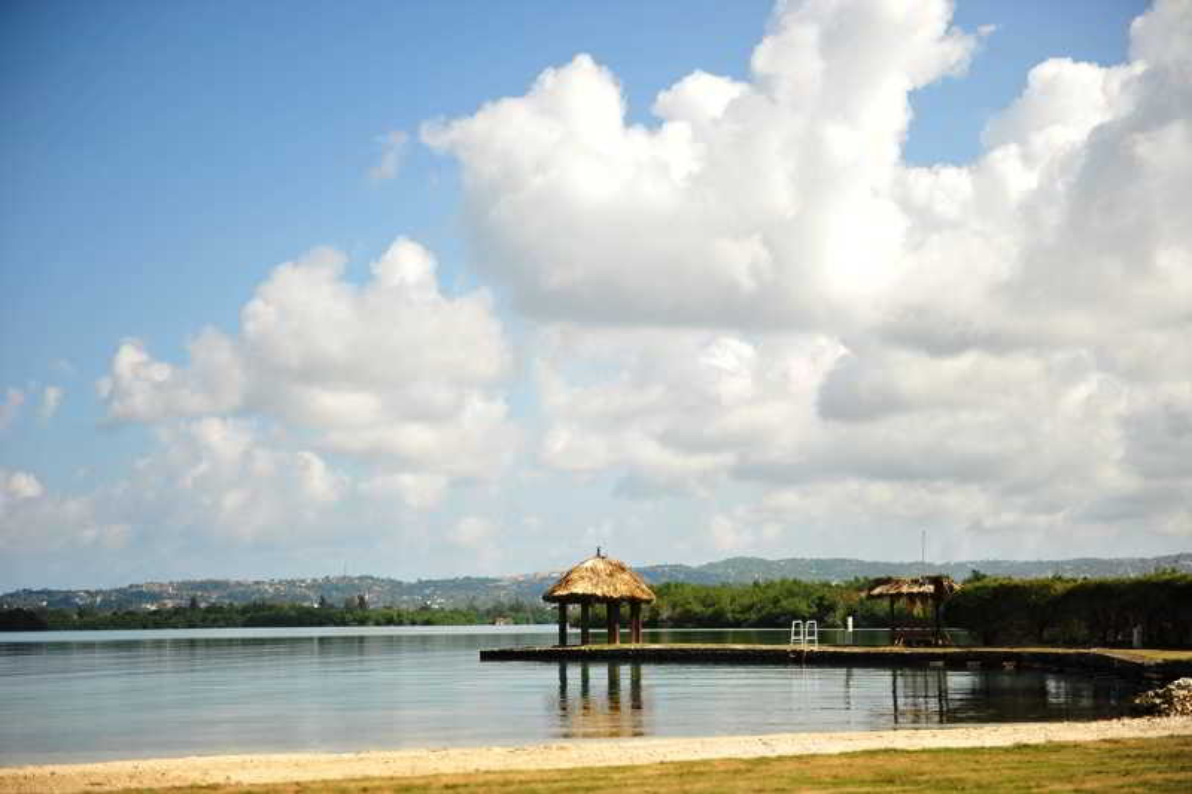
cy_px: 397
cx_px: 596
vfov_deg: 22.6
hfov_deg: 33.4
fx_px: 1986
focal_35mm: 60
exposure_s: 1/2500
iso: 200
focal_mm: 60
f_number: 2.8
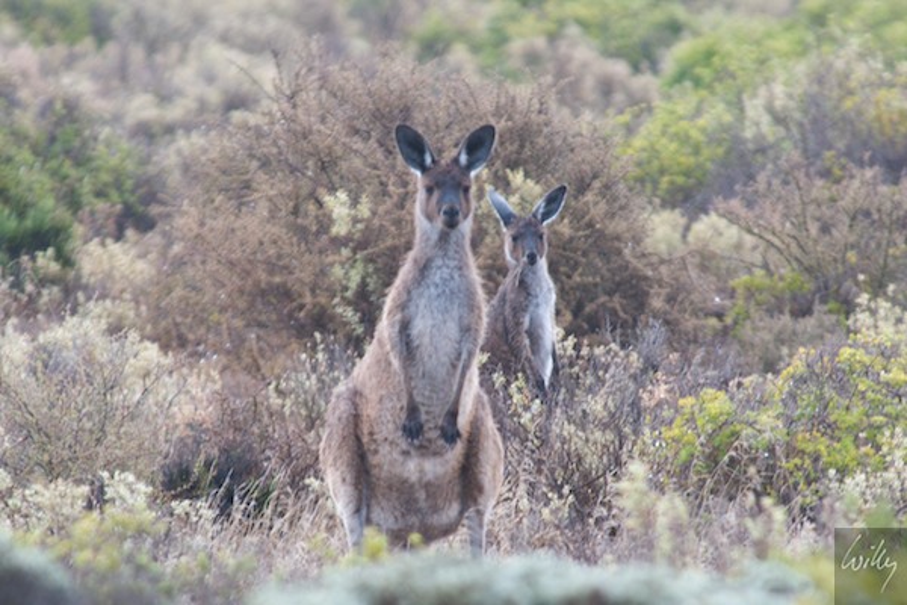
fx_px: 15115
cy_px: 302
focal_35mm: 600
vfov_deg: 2.3
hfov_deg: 3.4
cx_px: 454
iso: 320
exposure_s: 1/125
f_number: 5.6
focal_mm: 400
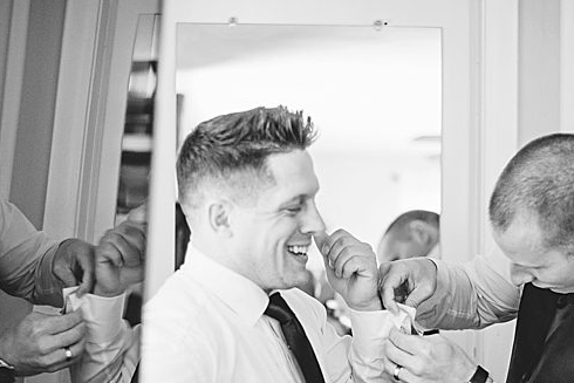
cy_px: 366
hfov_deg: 21.2
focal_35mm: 96
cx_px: 303
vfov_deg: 14.1
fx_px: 1531
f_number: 1.8
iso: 800
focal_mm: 50
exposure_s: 1/200
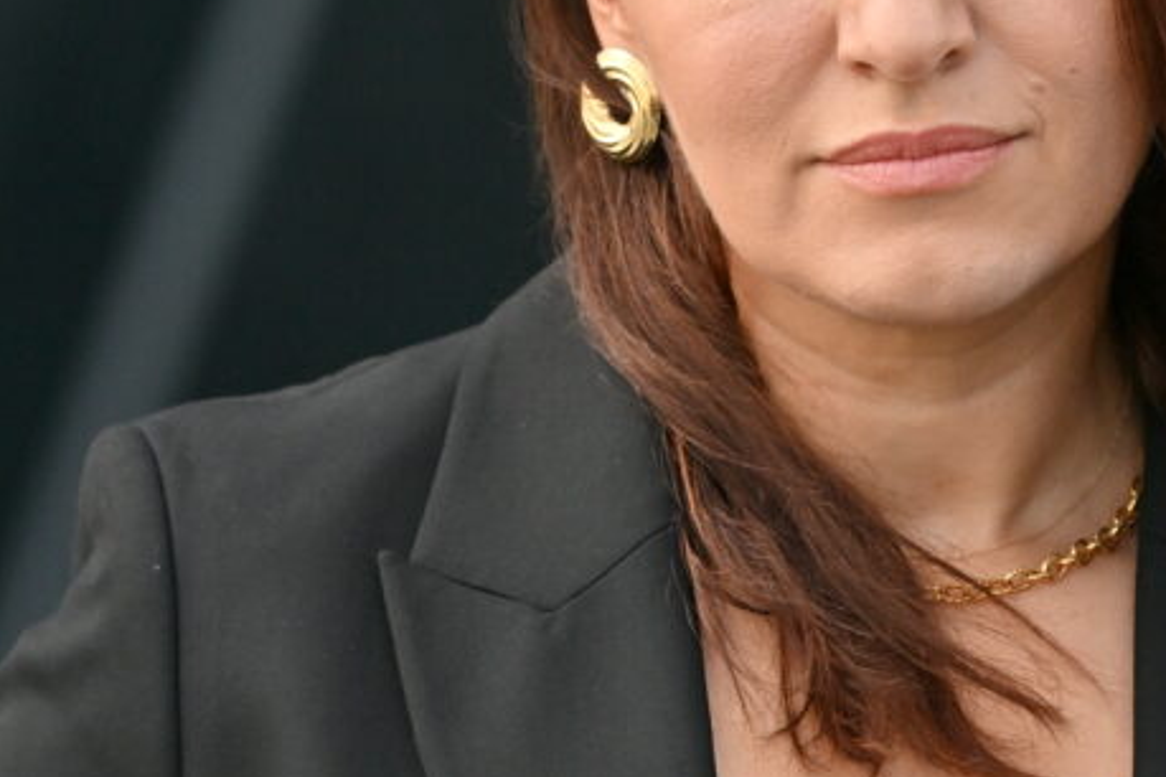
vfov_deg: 2.6
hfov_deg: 3.9
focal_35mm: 523
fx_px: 16938
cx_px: 871
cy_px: -81
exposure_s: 1/1000
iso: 560
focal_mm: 200
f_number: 5.6
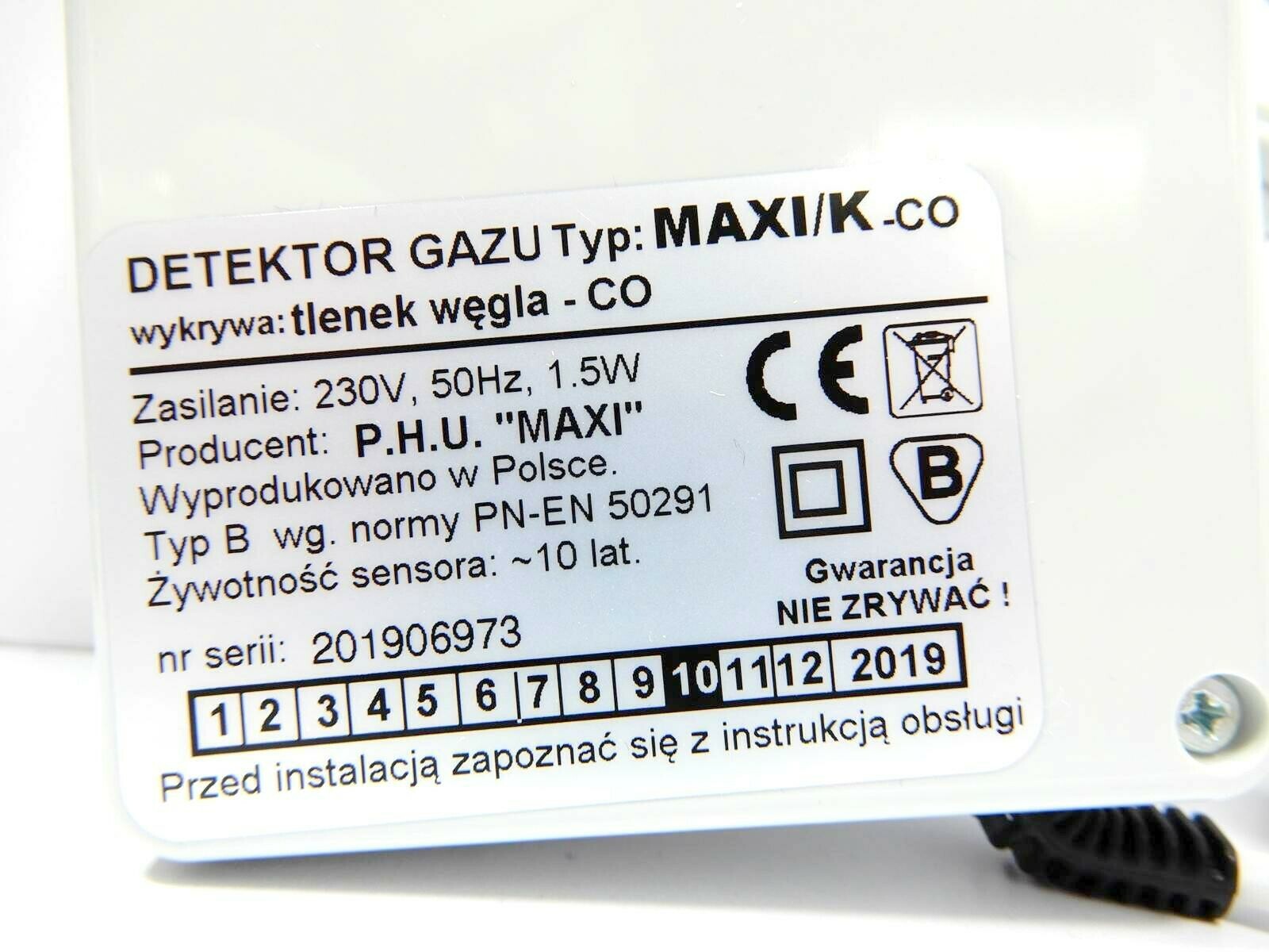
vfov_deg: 56.8
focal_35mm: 24
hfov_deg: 71.6
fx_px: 880
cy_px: 476
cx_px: 634
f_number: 3.4
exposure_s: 1/40
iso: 80
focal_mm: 4.3
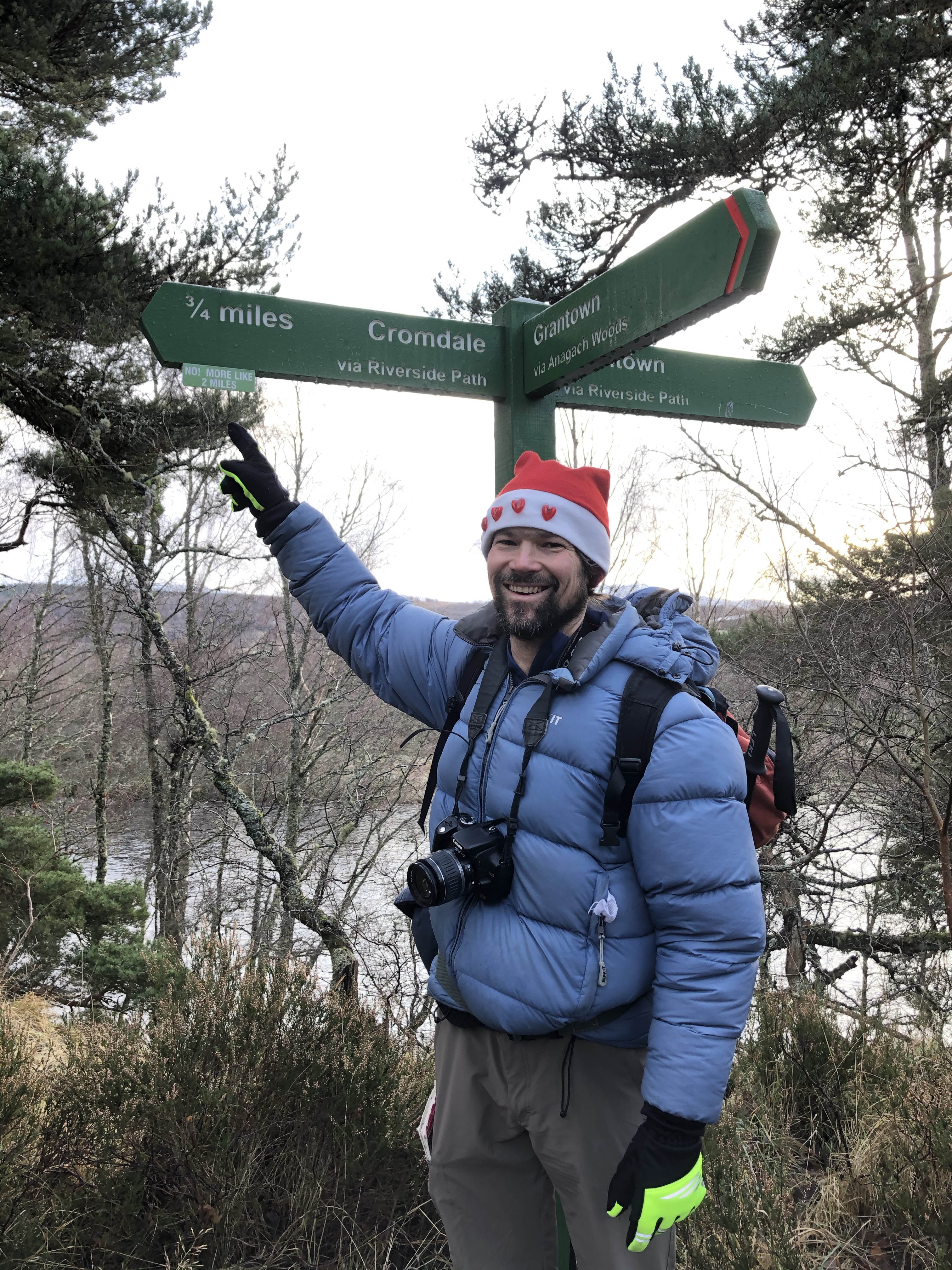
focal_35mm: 28
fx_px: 1027
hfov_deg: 49.7
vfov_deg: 63.4
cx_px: 476
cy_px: 635
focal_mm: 3.99
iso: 80
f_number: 1.8
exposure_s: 1/120
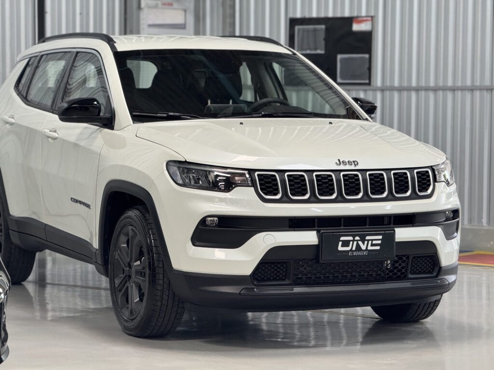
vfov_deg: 12.3
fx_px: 1713
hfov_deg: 16.4
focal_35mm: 120
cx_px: 247
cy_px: 185
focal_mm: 15.66
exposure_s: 1/120
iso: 200
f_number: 2.8
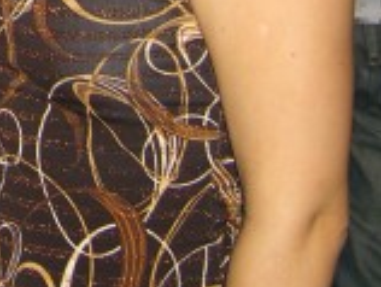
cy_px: -241
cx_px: -178
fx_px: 1587
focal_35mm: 144
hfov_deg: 13.0
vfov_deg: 9.8
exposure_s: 1/60
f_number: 2.8
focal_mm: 7.9
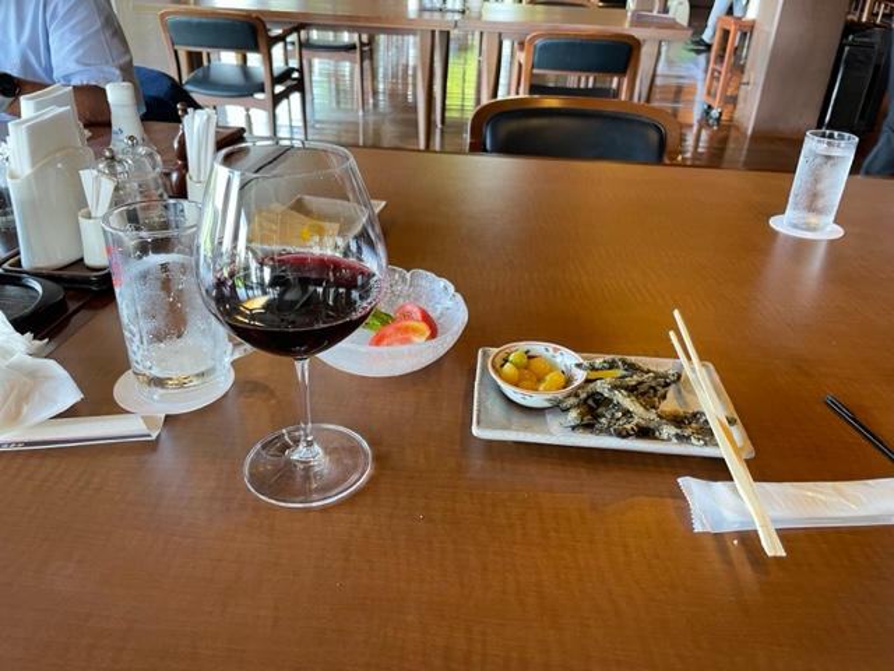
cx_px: 447
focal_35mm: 26
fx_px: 671
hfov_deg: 67.3
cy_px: 336
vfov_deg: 53.1
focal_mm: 4.2
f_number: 1.6
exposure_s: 1/50
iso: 80
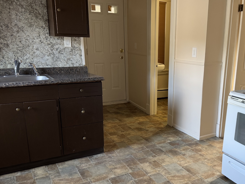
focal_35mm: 35
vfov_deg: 40.6
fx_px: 248
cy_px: 108
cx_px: 172
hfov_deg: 51.2
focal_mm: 6.76
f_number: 1.78
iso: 200
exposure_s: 1/60
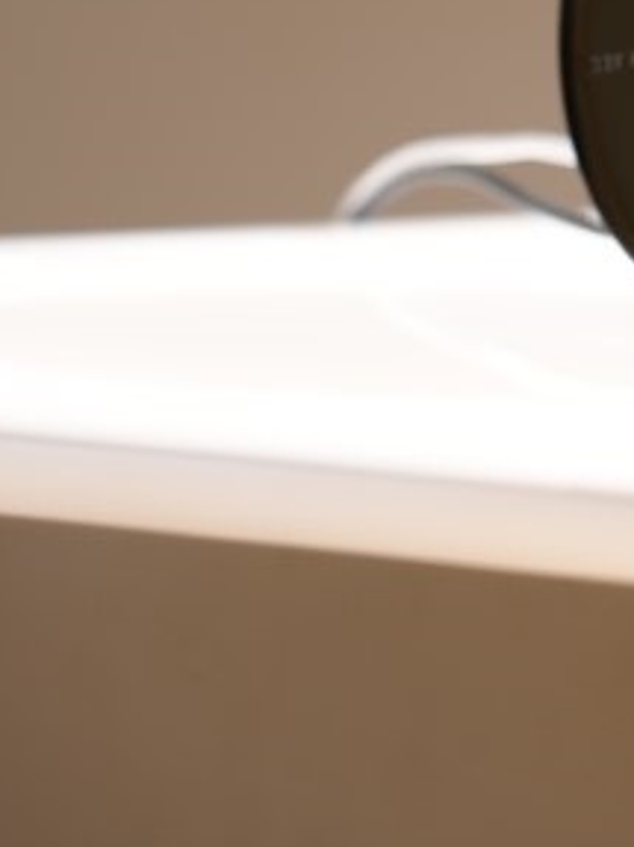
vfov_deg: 9.8
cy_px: 152
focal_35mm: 201
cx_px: 861
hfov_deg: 7.3
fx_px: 4912
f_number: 2.8
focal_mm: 75
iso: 500
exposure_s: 1/100
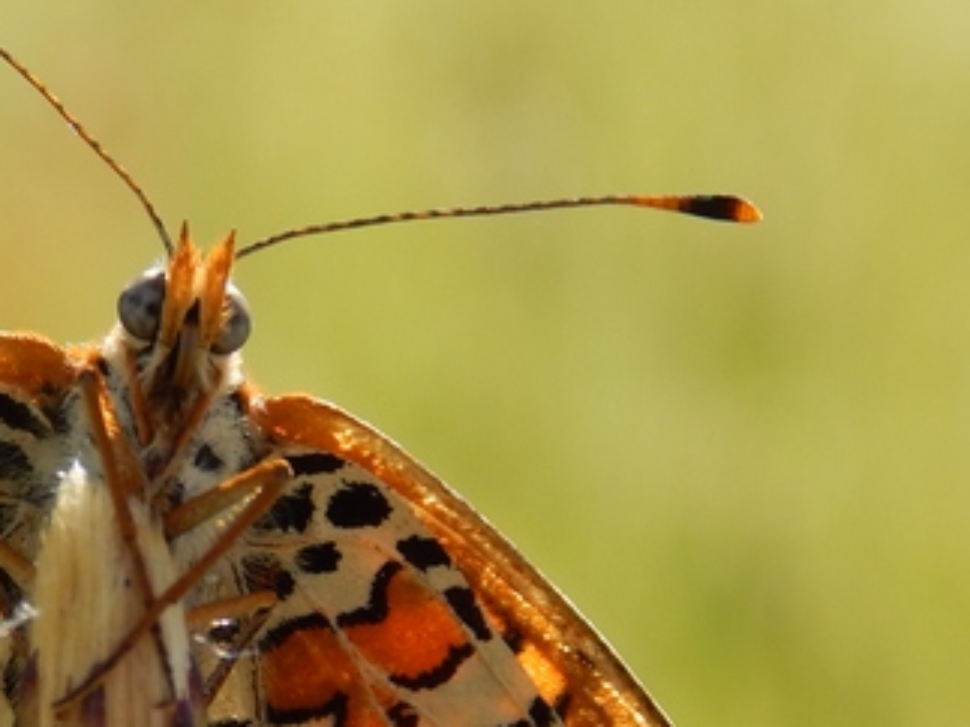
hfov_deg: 6.9
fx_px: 7983
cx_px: 174
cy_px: 652
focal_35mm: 285
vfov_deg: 5.2
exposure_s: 1/320
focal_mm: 20.5
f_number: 4.6
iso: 125
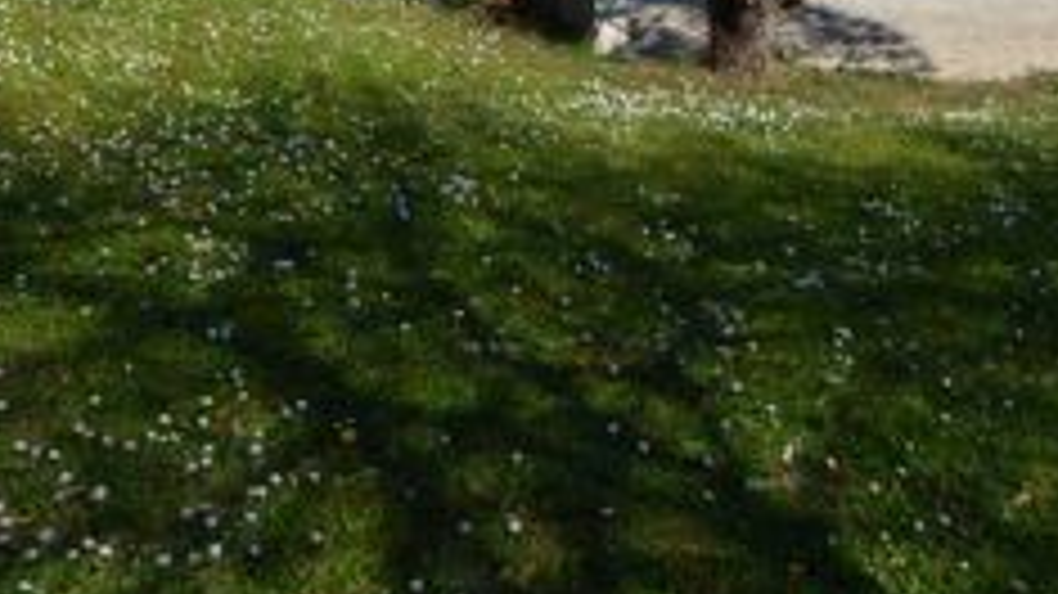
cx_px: 934
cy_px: -382
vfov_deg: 20.4
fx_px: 1318
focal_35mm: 47
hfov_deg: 40.7
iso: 100
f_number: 8
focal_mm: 10
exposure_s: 1/250
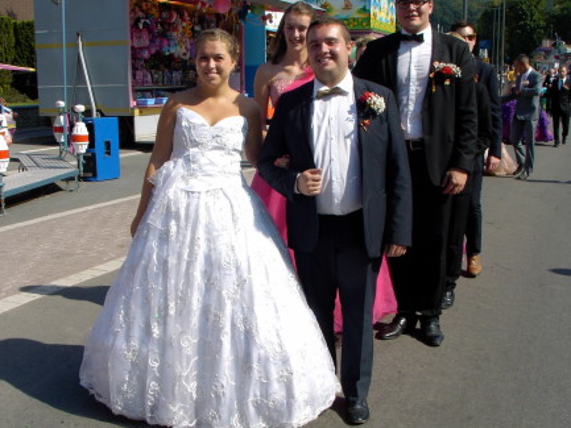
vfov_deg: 28.6
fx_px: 841
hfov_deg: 37.4
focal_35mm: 51
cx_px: 256
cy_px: 227
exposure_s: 1/300
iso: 70
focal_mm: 7.1
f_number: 5.6
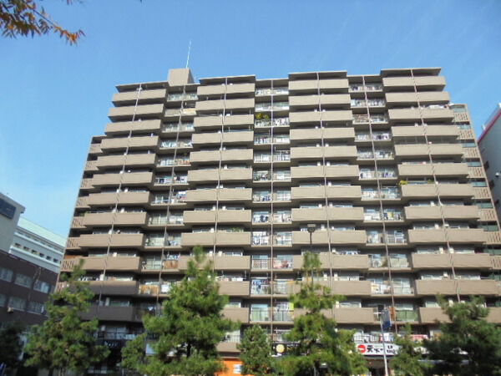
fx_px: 376
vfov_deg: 53.1
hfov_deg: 67.3
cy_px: 188
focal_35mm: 26
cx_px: 250
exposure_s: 1/1000
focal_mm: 4.6
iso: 100
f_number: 3.5
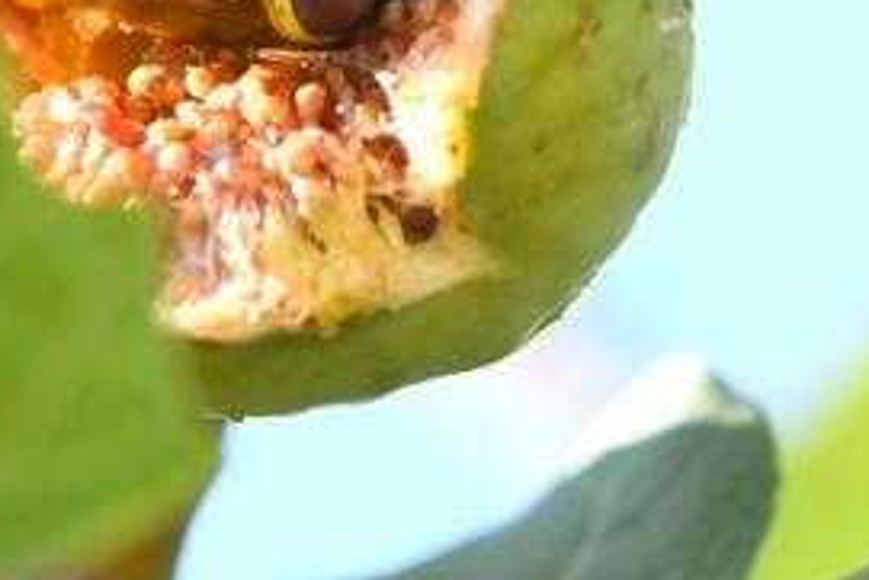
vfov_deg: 3.4
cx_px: 471
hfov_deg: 5.1
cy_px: -155
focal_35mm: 407
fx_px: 9836
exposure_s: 1/400
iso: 500
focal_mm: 105
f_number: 10
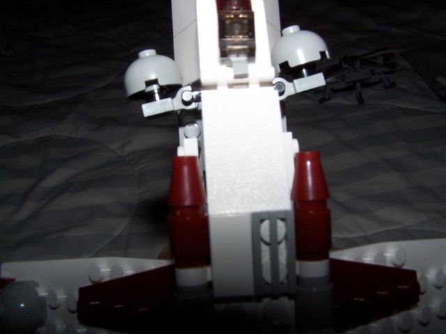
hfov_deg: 49.0
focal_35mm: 38
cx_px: 223
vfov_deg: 37.7
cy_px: 167
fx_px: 490
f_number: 7.1
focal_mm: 6.3
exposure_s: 1/60
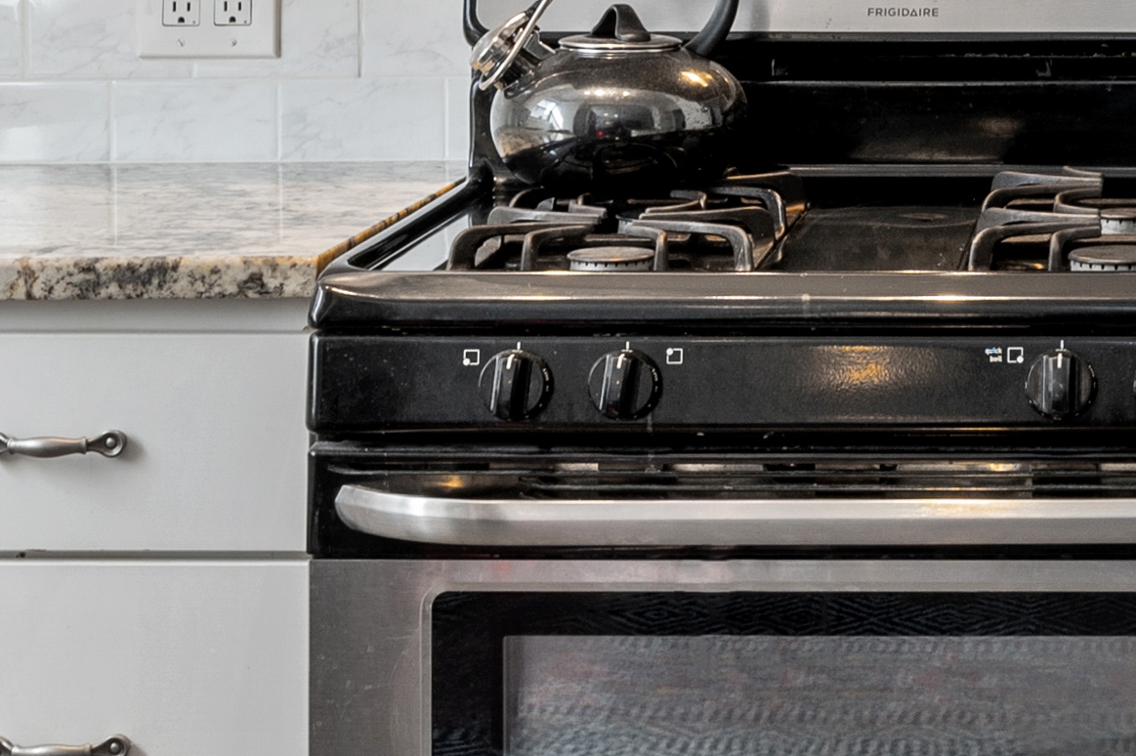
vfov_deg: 12.6
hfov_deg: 18.5
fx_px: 3362
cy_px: -113
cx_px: 1236
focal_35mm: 107
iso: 200
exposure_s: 1/2
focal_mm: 20.5
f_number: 11
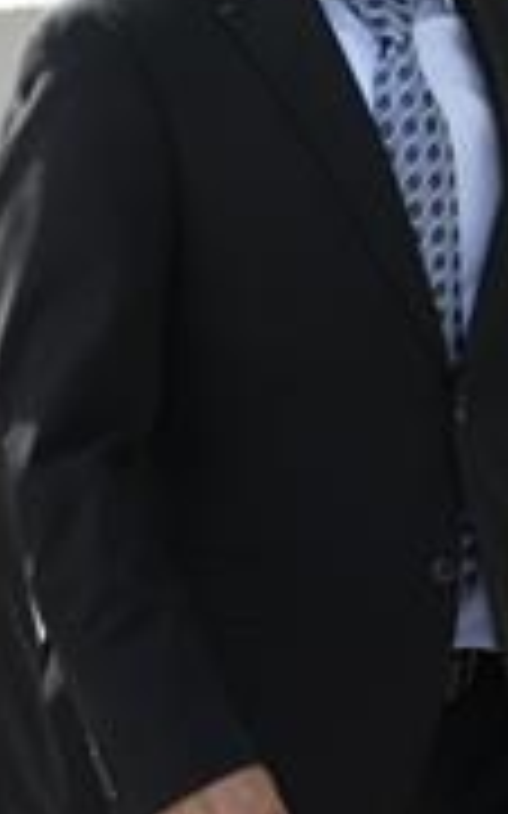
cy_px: 182
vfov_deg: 4.0
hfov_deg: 2.5
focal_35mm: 523
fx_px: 11594
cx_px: 319
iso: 200
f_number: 2.8
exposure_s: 1/640
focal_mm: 143
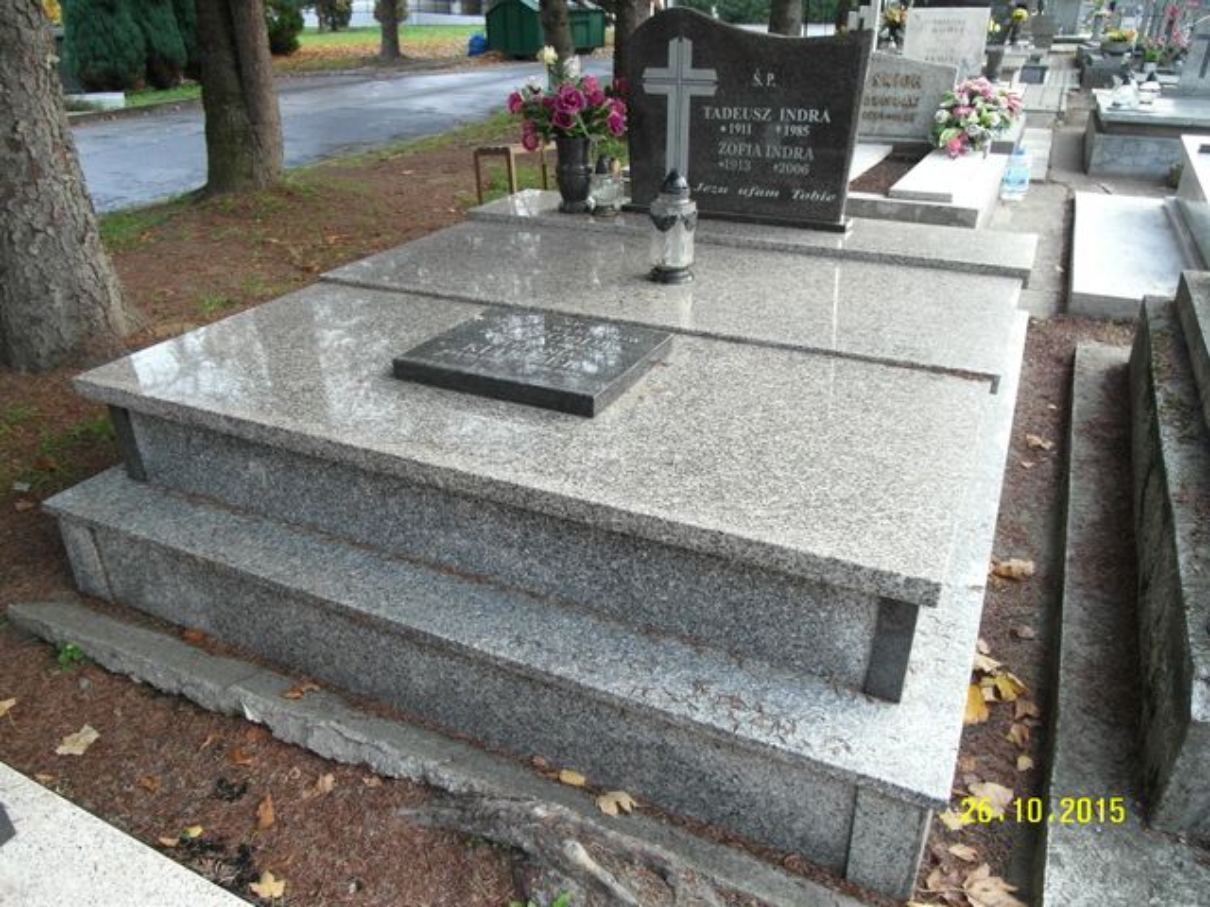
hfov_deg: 71.6
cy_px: 454
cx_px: 605
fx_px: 839
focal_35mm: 24
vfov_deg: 56.8
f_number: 2.5
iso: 100
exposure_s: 1/60
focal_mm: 5.2
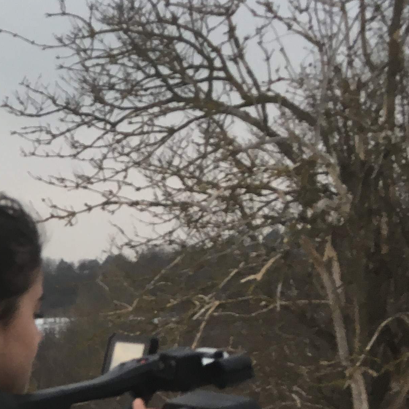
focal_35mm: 85
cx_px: -225
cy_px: 489
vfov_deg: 19.3
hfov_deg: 18.0
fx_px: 1136
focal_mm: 4.15
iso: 25
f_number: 2.2
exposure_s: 1/33
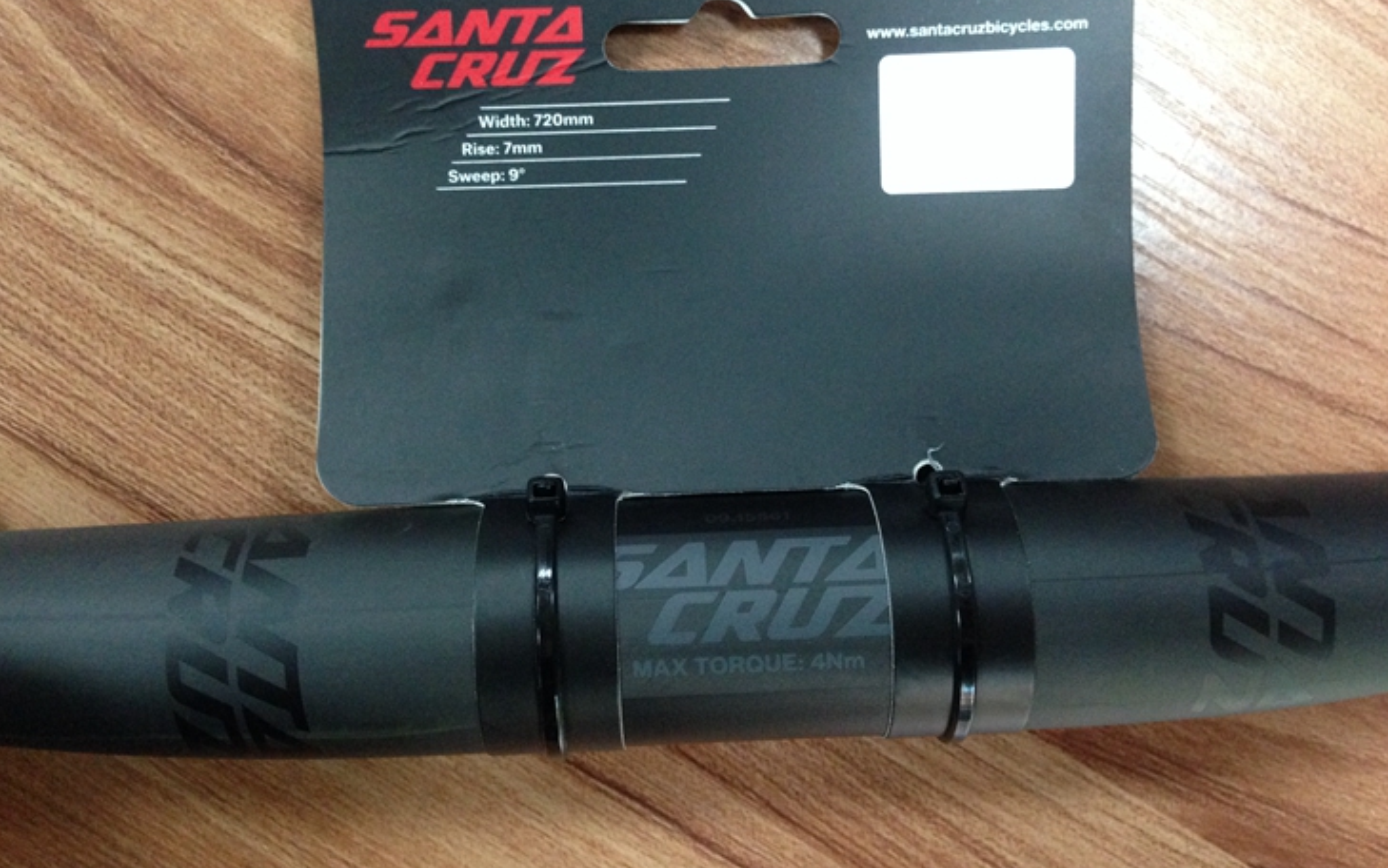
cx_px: 691
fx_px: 1362
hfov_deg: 54.0
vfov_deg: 35.3
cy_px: 378
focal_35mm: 36
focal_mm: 4.12
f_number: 2.4
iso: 400
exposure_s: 1/20
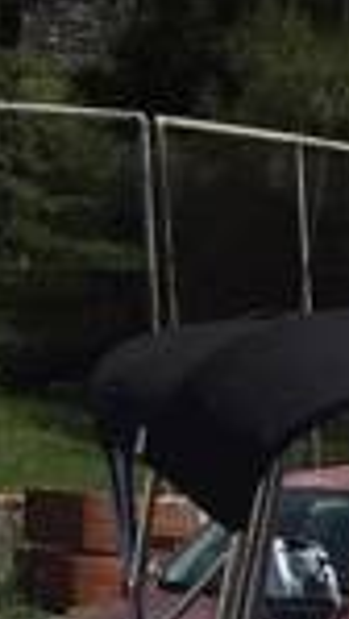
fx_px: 3564
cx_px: 1679
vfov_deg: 9.4
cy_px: 1184
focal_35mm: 217
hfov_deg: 4.8
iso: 32
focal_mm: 4.15
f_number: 2.2
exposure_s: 1/6623
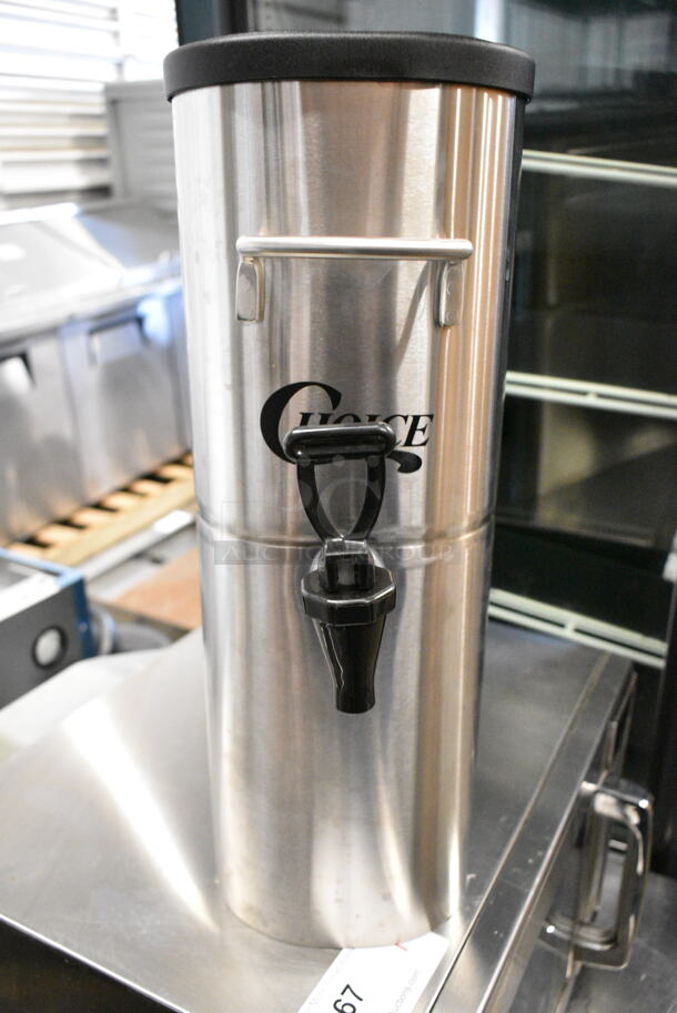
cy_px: 506
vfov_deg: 59.5
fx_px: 887
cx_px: 338
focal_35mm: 32
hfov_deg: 41.8
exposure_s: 1/80
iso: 6400
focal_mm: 21
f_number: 4.5
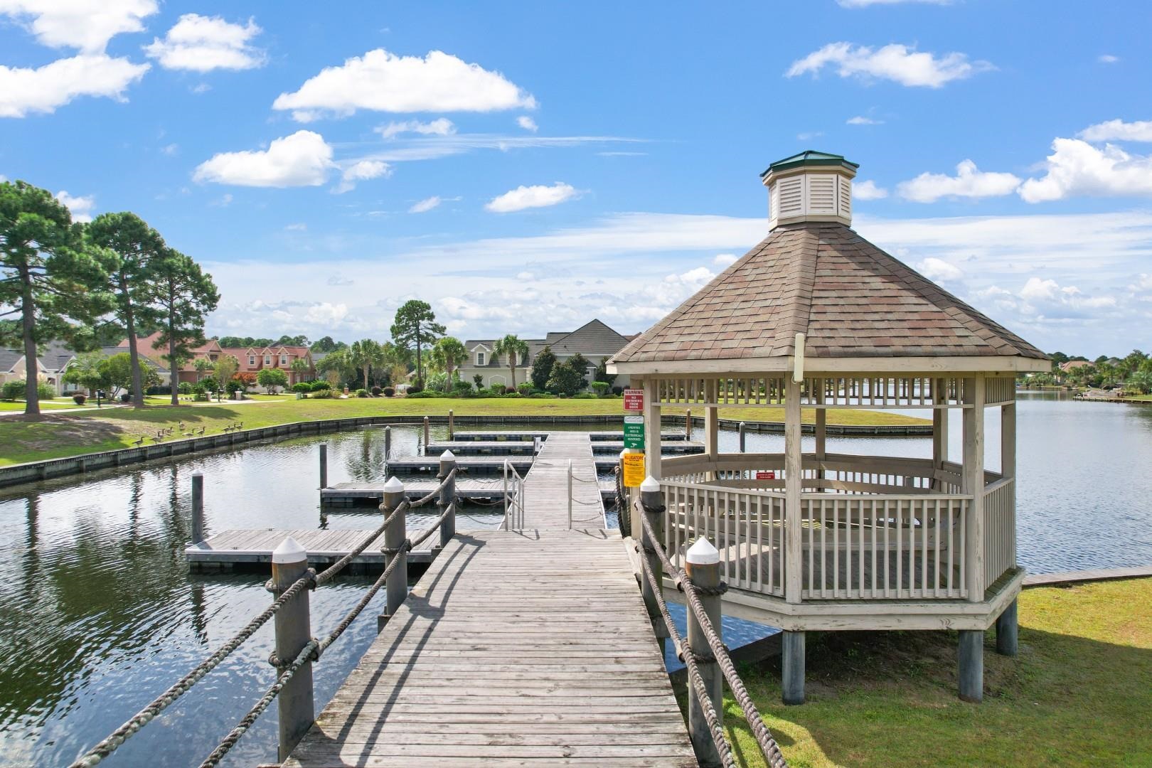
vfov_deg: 57.2
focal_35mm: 22
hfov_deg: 78.6
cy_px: 384
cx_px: 576
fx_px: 704
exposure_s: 1/100
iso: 100
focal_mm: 8.38
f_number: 2.8
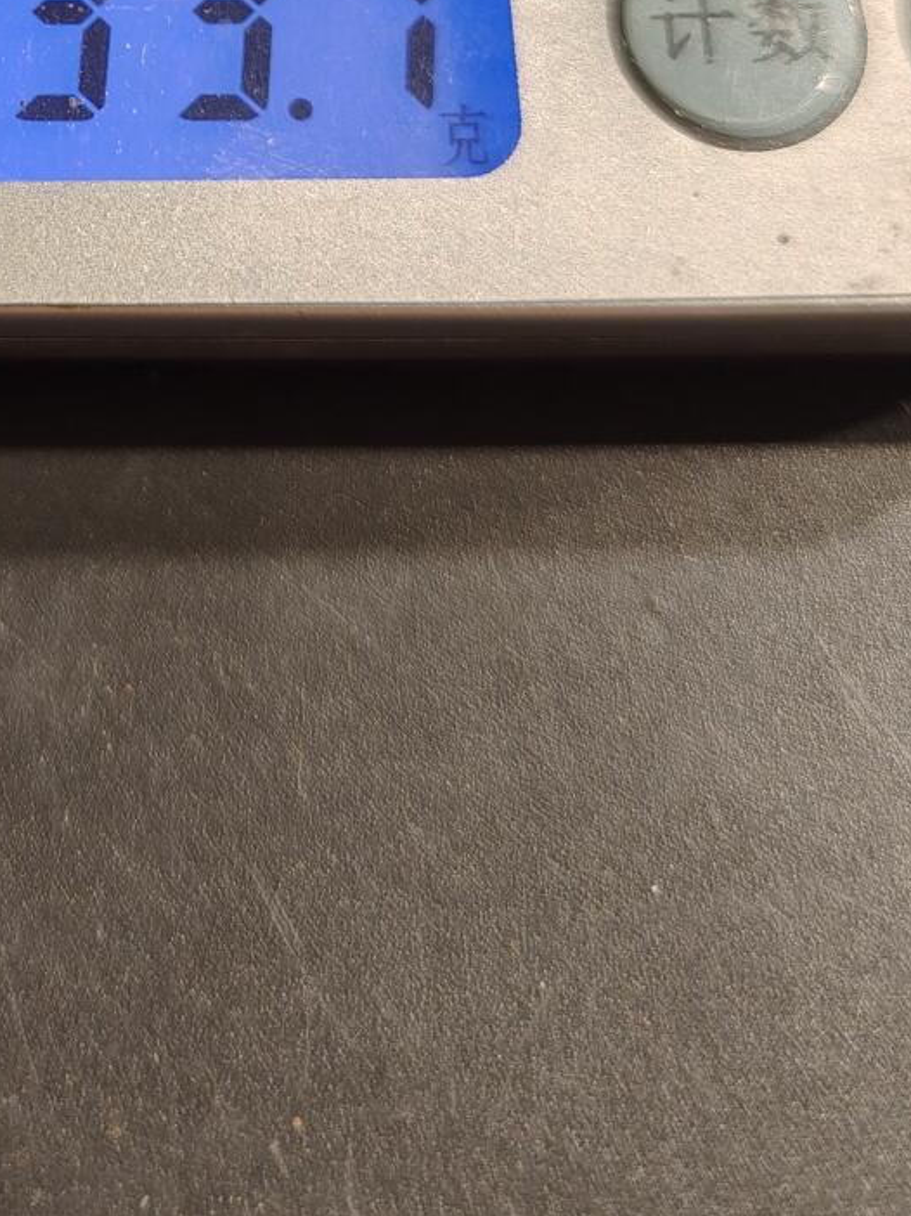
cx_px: 42
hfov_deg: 23.9
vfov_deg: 30.0
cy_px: -61
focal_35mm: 59
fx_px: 2072
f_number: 1.6
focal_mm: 6.06
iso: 125
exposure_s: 1/100
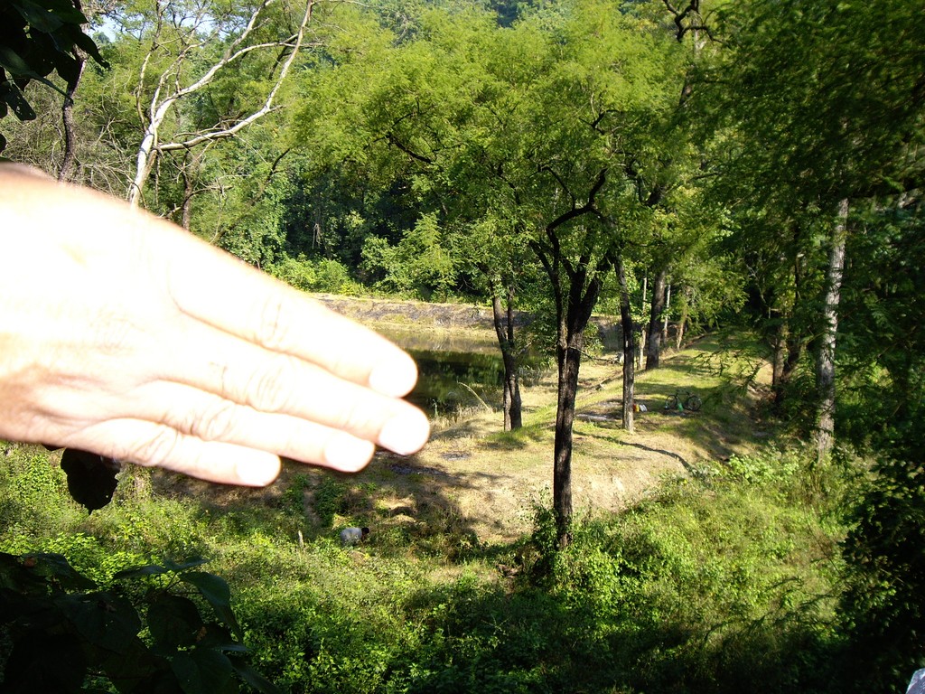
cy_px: 347
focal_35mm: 38
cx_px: 462
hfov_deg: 49.0
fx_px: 1015
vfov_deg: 37.7
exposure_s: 1/200
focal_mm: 6.2
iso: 100
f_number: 4.3
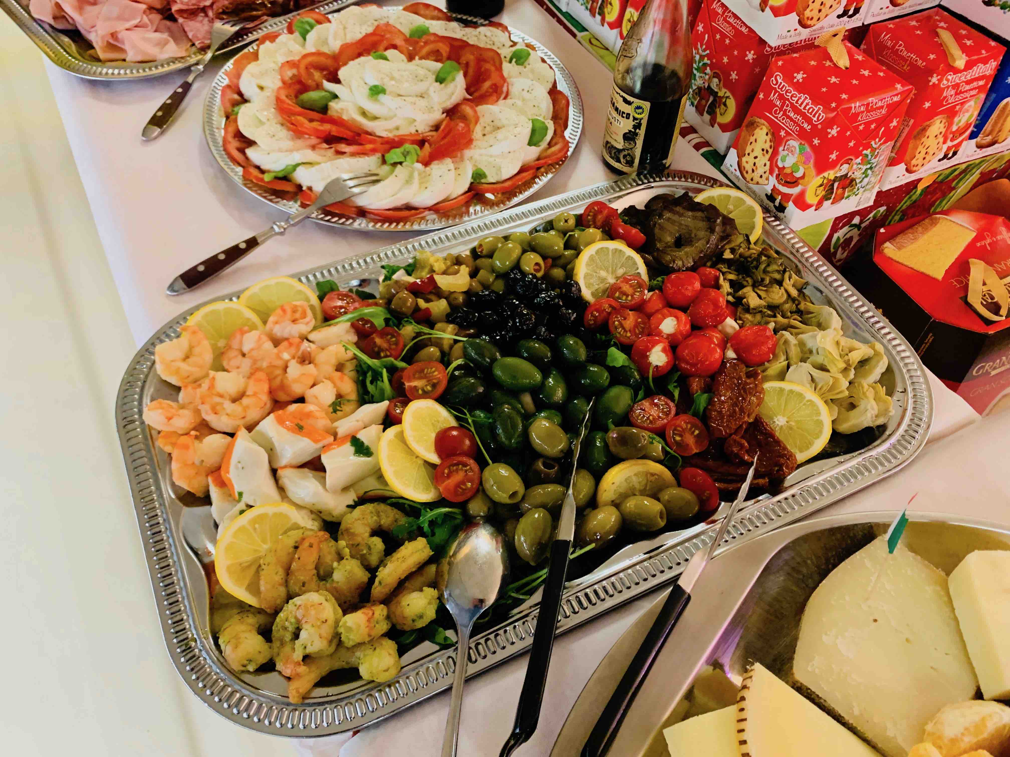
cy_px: 378
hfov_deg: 67.3
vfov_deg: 53.1
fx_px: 759
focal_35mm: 26
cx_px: 505
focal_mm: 4.25
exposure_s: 1/25
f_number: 1.8
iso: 640
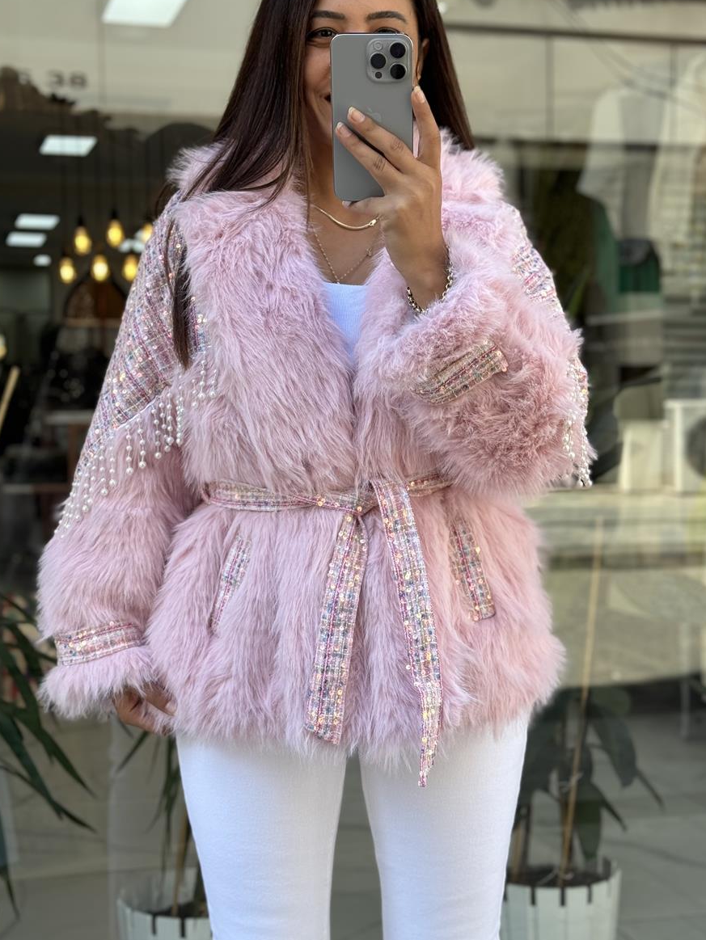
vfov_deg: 34.9
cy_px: 411
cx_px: 369
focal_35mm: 55
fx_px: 1495
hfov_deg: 26.6
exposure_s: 1/379
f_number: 1.78
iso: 64
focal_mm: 6.76
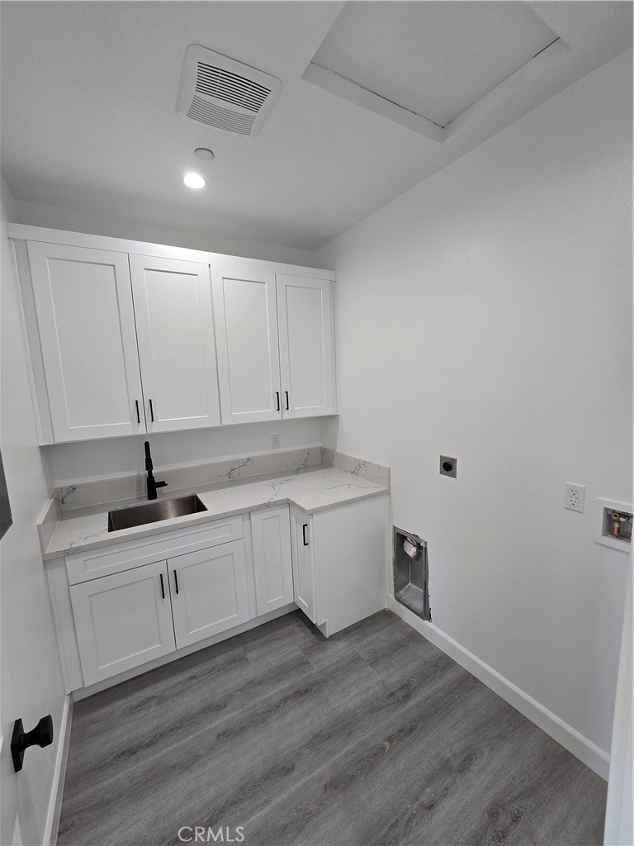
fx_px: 317
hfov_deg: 89.9
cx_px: 317
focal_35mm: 13
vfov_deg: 106.2
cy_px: 423
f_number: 2.2
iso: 80
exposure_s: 1/60
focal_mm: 2.2
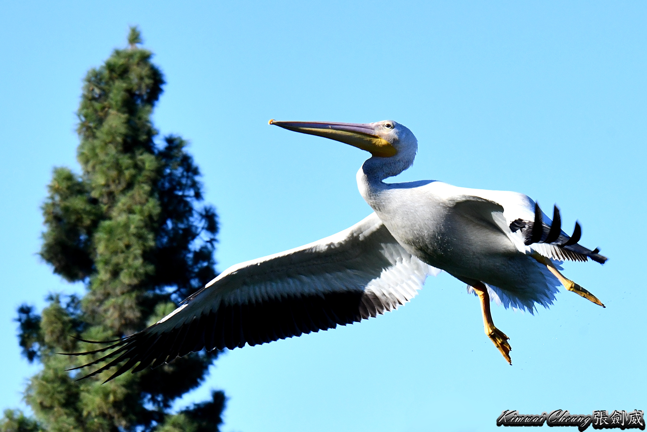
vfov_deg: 11.0
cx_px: 324
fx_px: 2246
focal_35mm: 125
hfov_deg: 16.4
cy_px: 216
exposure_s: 1/1000
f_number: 13
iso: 1250
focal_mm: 125
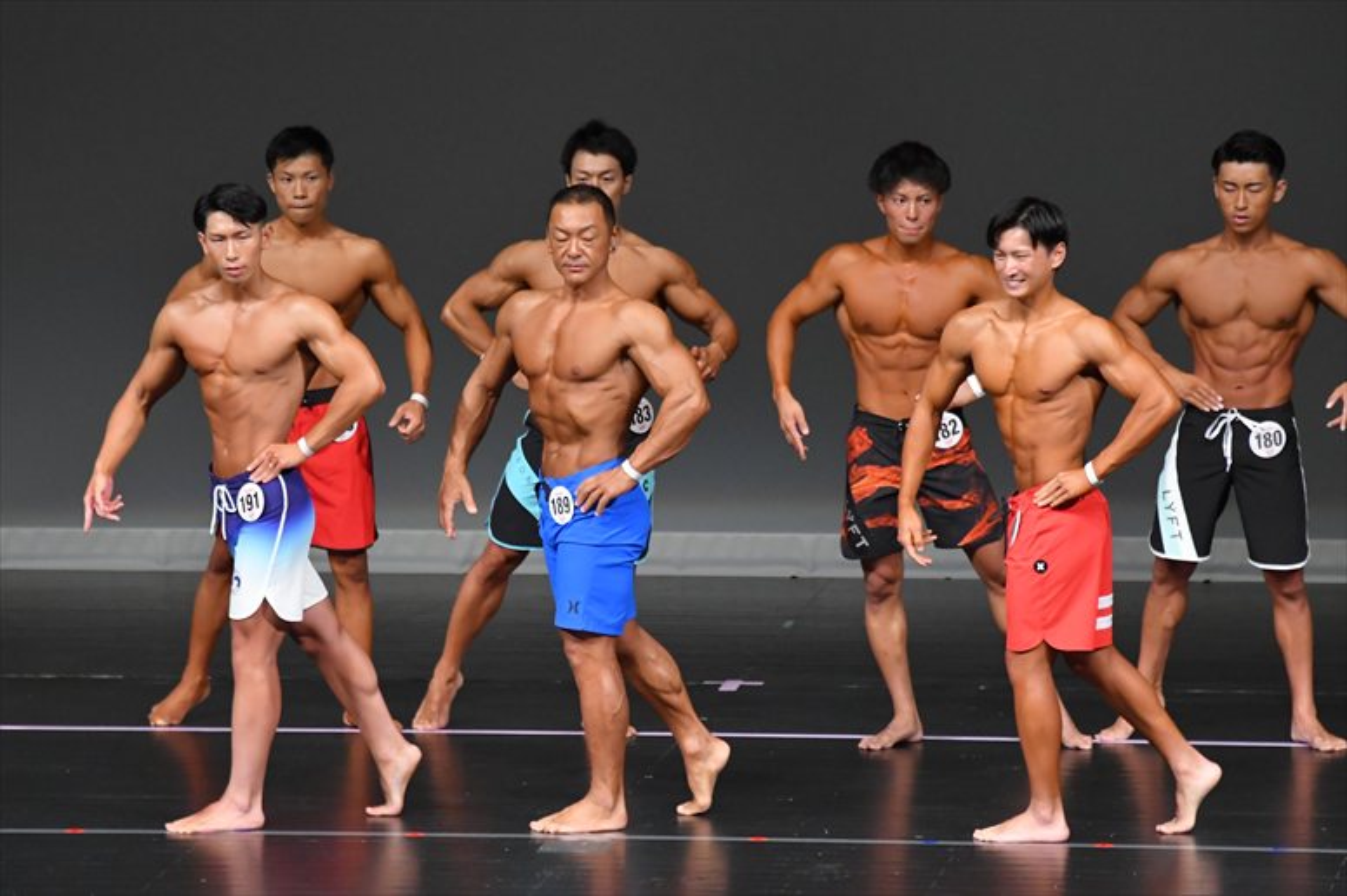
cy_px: 448
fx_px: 11220
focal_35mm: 300
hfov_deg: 6.9
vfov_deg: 4.6
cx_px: 674
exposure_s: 1/400
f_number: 5.6
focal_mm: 200
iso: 4000
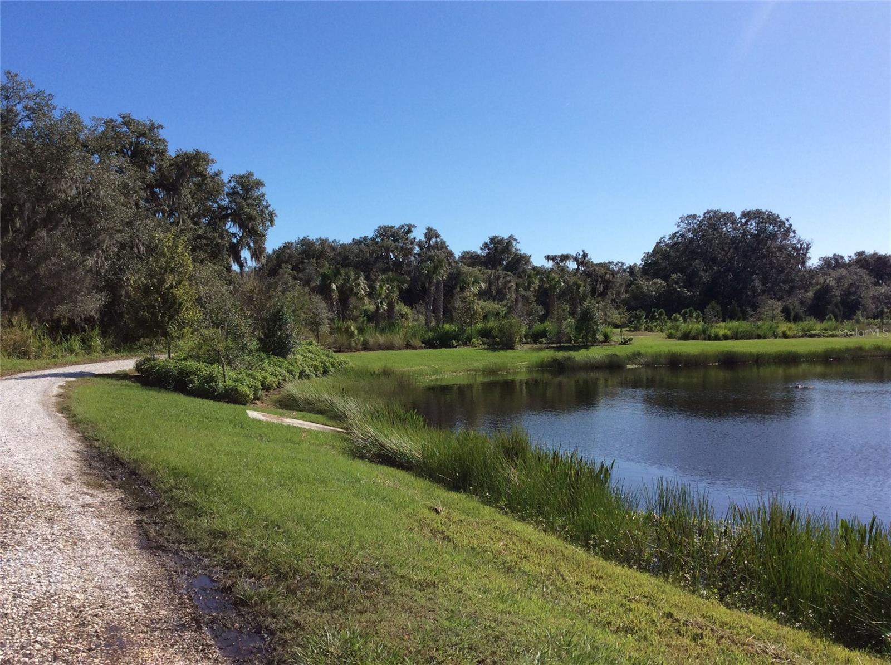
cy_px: 332
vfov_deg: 44.0
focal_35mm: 32
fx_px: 822
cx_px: 446
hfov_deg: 56.9
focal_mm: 3.3
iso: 32
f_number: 2.4
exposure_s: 1/1908
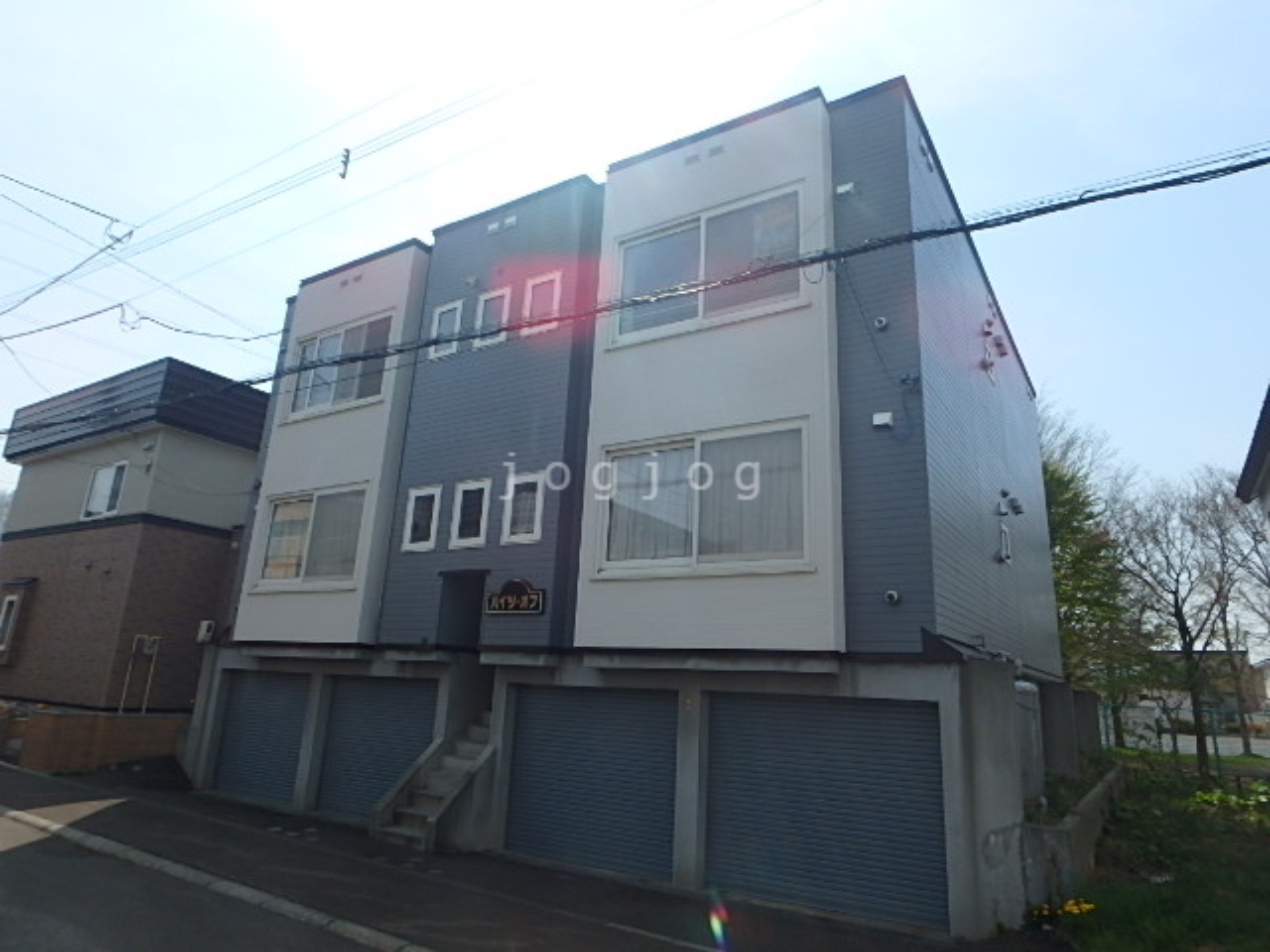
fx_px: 770
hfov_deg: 79.0
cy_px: 476
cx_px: 635
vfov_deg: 63.4
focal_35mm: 21
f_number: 6
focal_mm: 3.7
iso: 125
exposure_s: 1/640
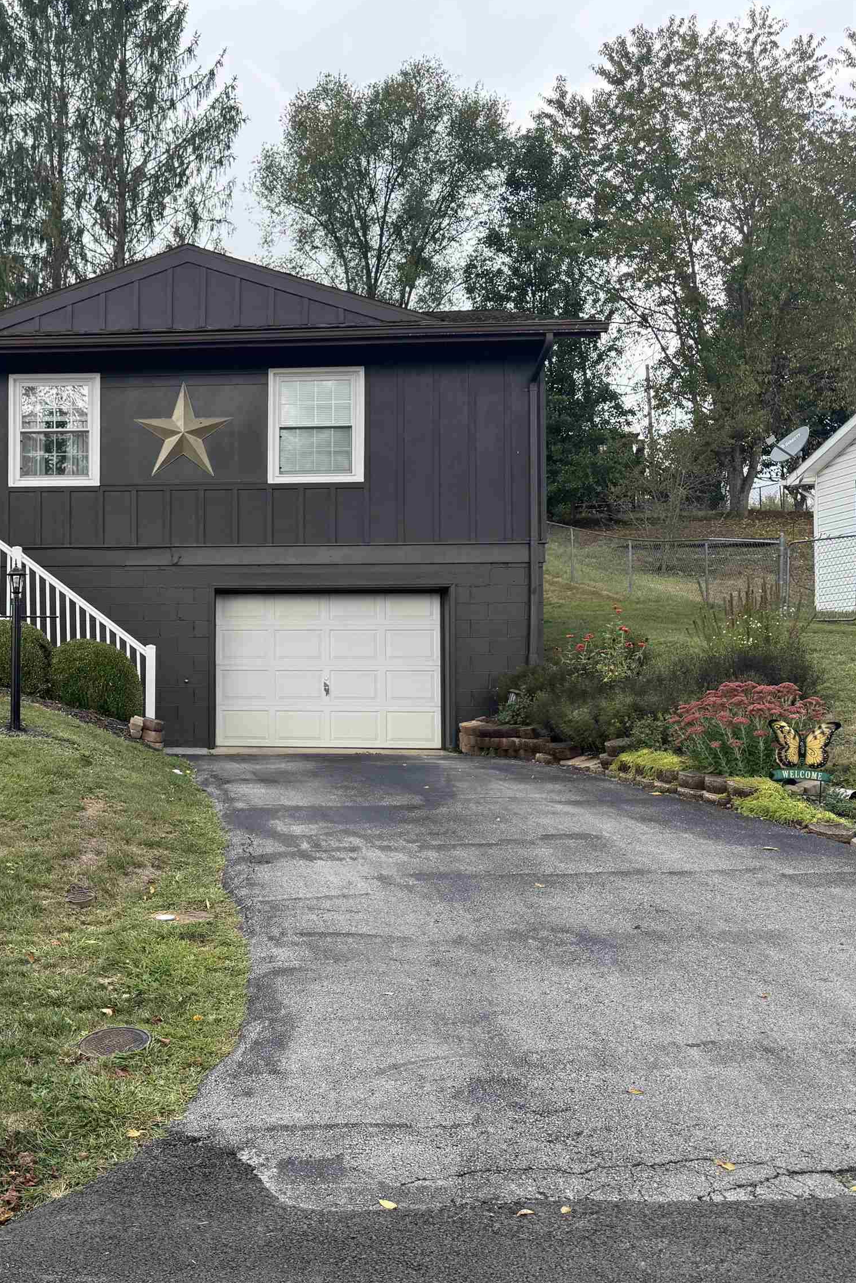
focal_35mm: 34
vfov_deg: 55.8
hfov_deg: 36.3
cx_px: 70
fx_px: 1212
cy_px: 647
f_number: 1.78
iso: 80
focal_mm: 6.76
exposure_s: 1/1151
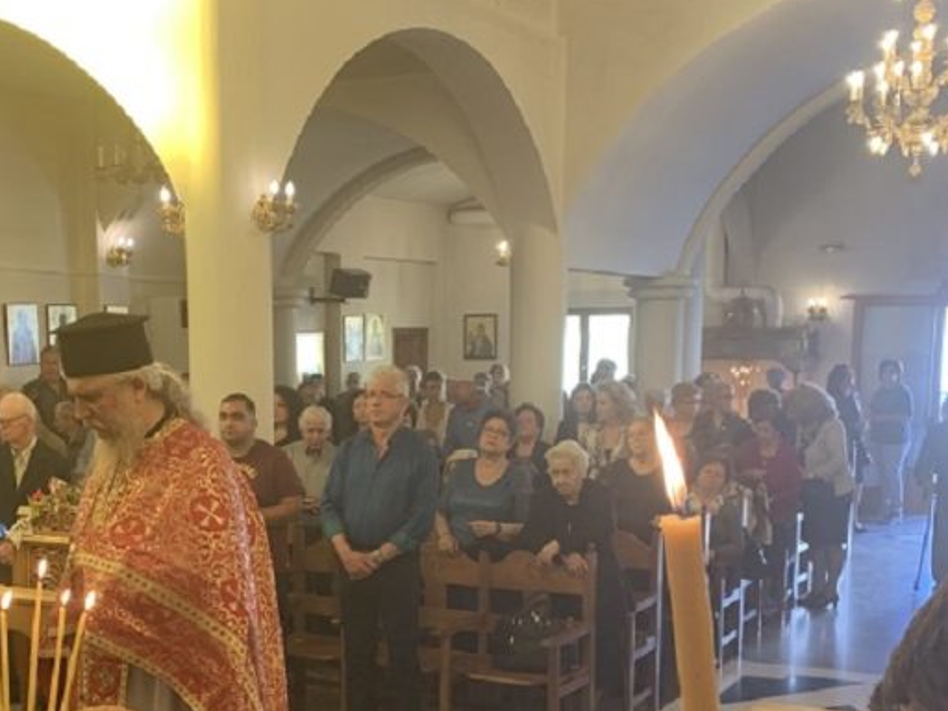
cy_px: 609
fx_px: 1424
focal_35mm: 52
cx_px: 352
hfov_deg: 36.6
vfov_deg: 27.2
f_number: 1.8
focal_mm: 4.25
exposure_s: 1/64
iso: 100
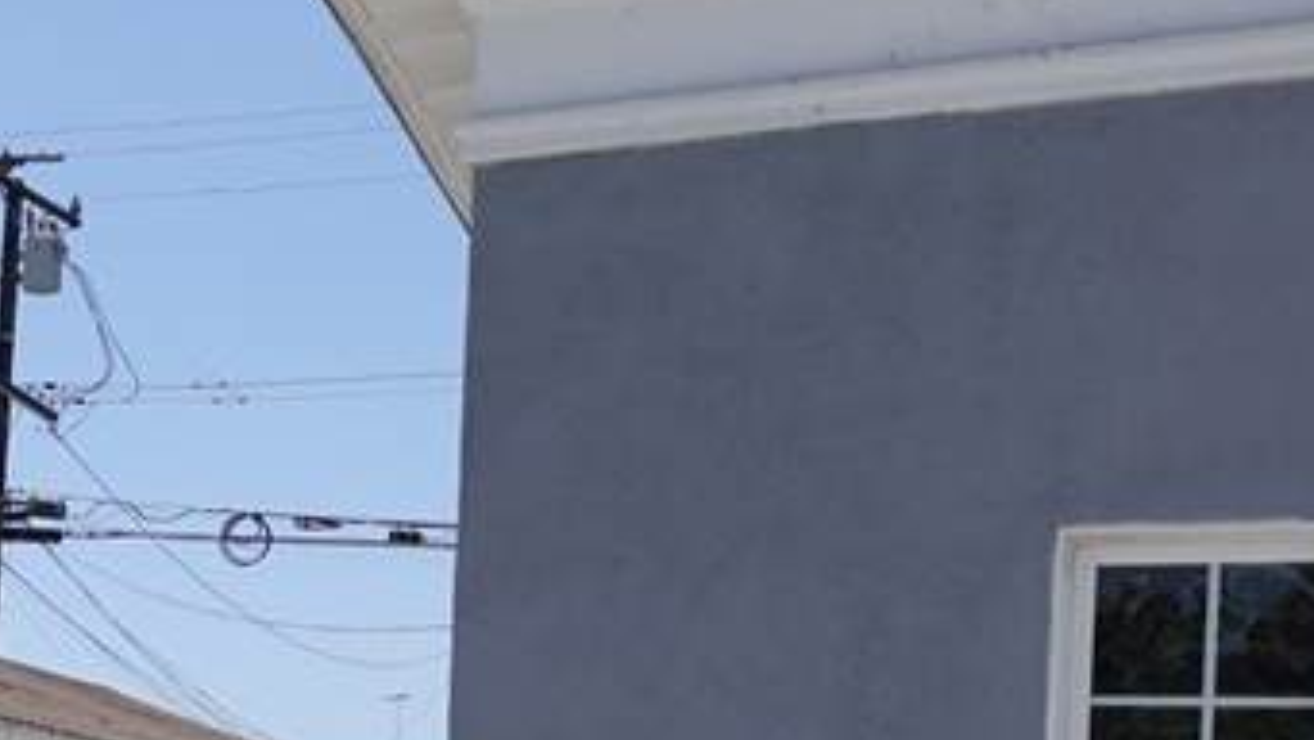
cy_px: 861
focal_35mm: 63
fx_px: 2196
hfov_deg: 28.4
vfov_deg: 18.3
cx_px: -312
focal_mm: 7.6
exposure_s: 1/4000
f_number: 2
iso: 125
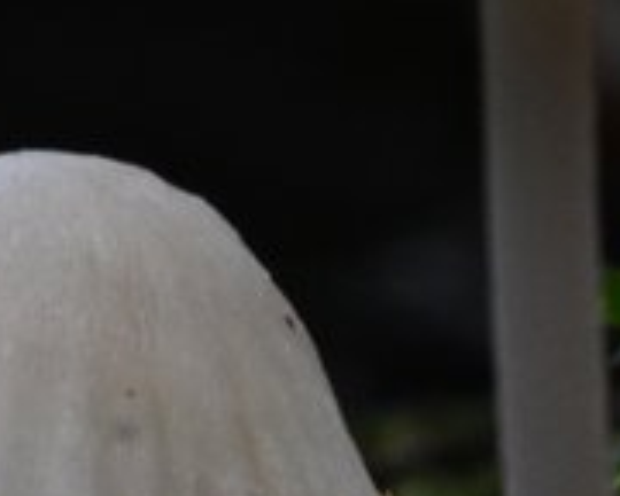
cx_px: -214
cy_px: -319
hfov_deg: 2.2
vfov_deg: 1.8
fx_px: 16093
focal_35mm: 877
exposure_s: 1/100
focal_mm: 105
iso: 1600
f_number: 20
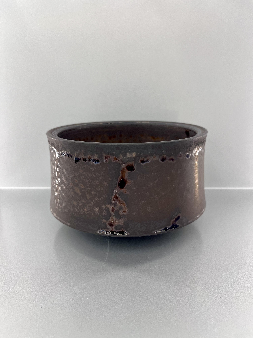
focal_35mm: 26
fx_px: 253
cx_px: 126
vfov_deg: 67.3
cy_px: 169
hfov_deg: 53.1
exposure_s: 1/118
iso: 125
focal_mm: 5.1
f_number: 1.6
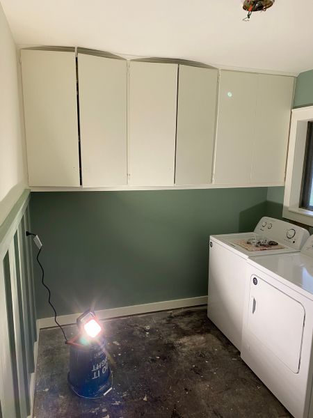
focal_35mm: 26
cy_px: 209
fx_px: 313
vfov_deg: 67.3
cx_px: 156
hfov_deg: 53.1
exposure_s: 1/60
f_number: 1.8
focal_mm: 4.25
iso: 100
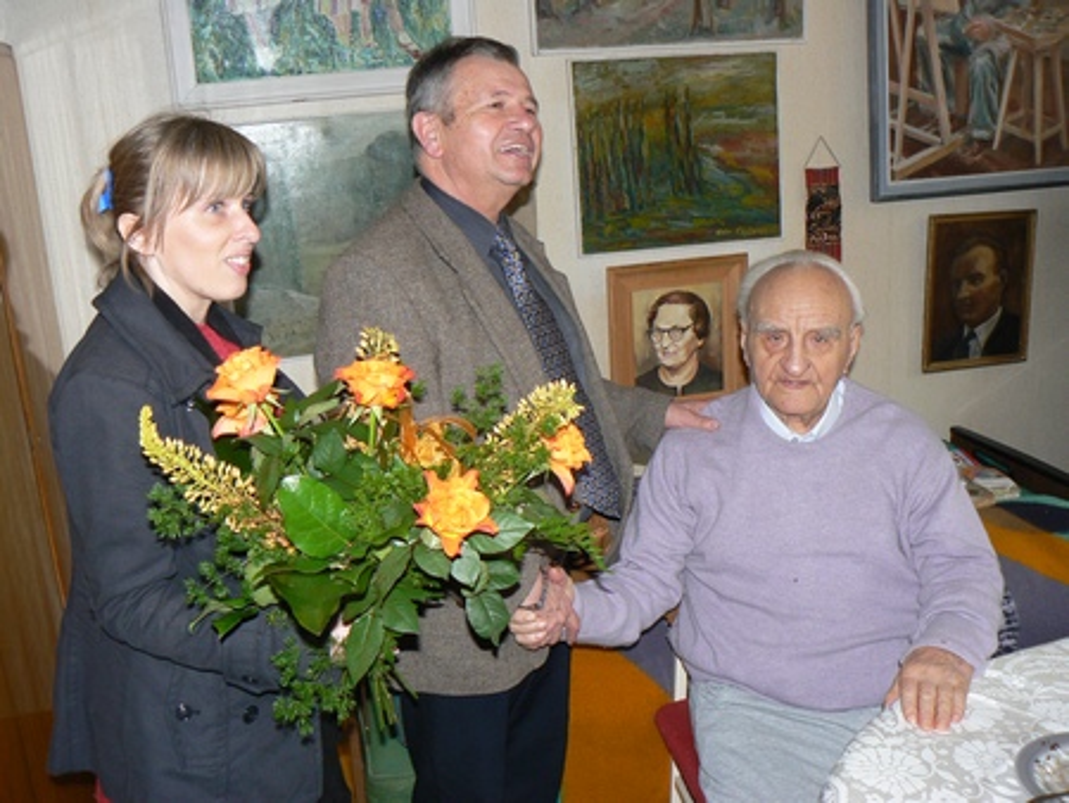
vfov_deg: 39.7
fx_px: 1112
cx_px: 534
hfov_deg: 51.3
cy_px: 402
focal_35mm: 36
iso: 100
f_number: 2.8
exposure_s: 1/30
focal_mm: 6
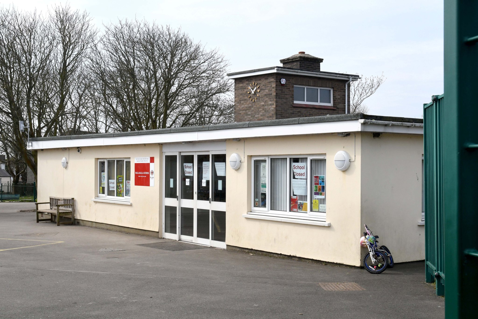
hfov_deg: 38.9
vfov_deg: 26.5
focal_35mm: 51
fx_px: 677
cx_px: 239
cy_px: 160
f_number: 13
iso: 640
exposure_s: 1/500
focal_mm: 34
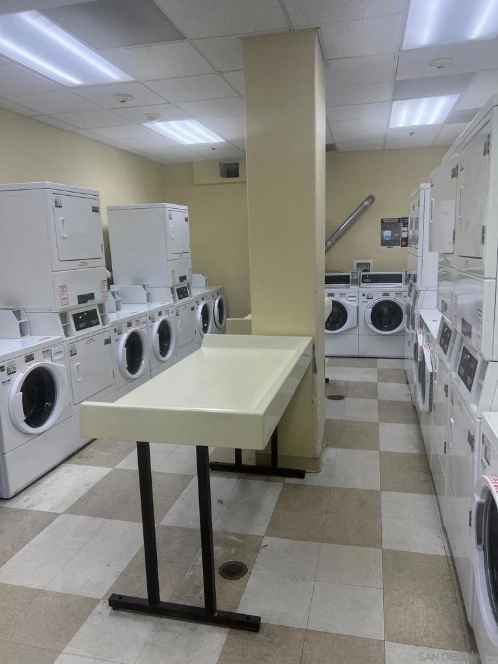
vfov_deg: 67.3
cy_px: 332
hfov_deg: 53.1
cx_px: 249
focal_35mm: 26
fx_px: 499
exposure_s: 1/120
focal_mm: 5.7
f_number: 1.5
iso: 64
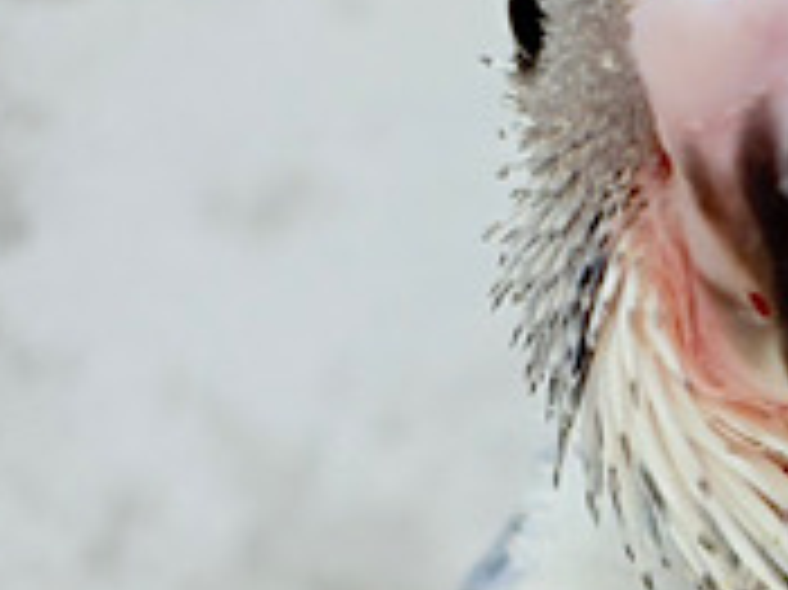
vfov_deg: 7.8
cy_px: 473
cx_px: 977
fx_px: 4322
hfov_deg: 10.2
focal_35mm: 190
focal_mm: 5.96
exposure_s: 1/100
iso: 64
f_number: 1.6
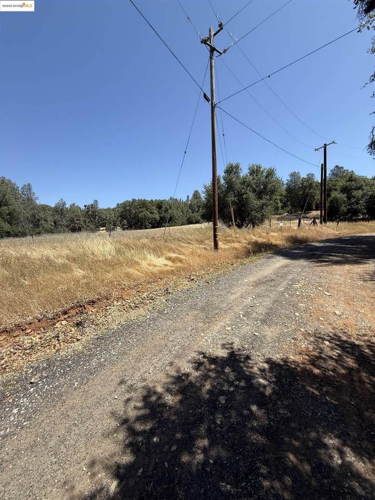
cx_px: 188
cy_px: 250
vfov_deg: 102.1
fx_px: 202
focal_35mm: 14
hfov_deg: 85.7
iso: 20
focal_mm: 2.22
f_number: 2.2
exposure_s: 1/631
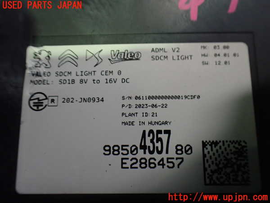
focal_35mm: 30
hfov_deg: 60.0
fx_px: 234
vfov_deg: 46.8
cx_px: 135
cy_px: 102
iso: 800
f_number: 2.3
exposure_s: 1/100
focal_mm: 5.4
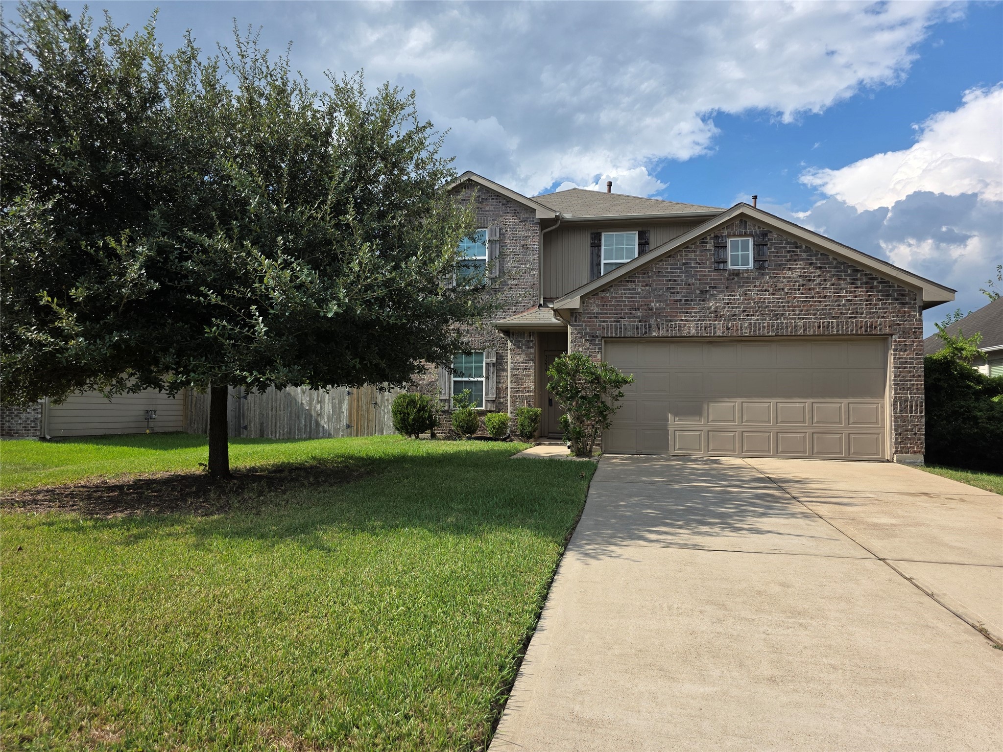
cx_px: 502
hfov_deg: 73.9
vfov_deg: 58.9
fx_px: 666
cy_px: 376
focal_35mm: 23
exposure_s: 1/6150
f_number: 1.7
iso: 80
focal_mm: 6.3
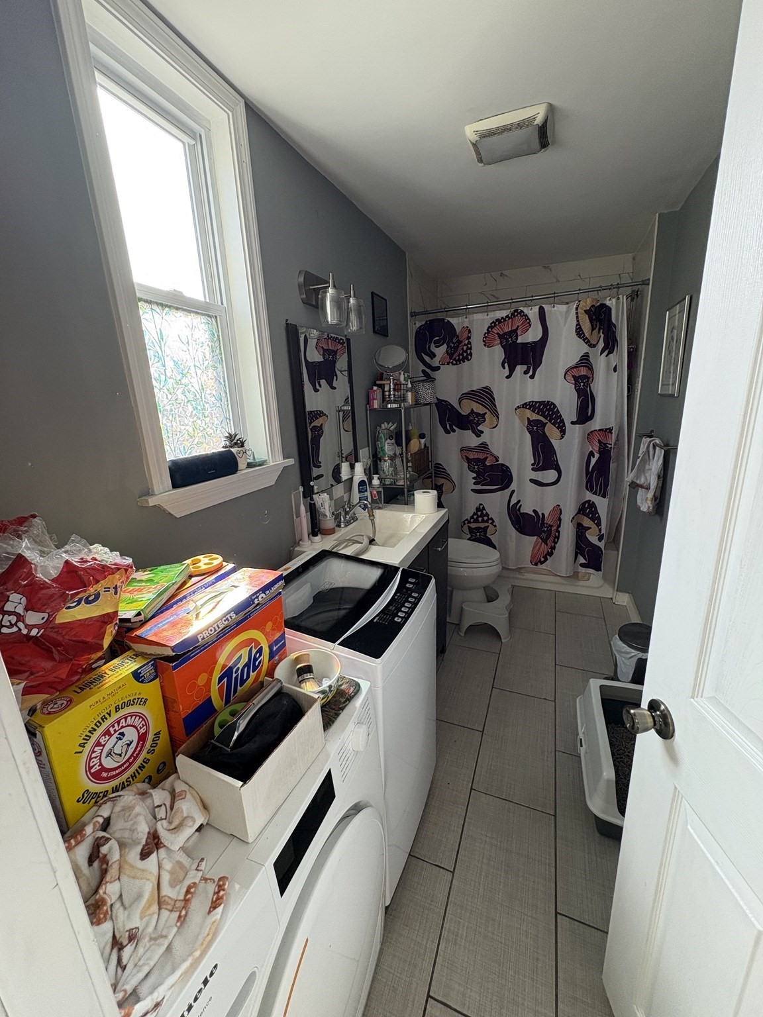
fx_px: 411
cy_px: 508
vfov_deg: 102.1
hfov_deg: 85.7
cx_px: 382
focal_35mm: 14
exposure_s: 1/120
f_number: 2.2
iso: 250
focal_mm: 2.22
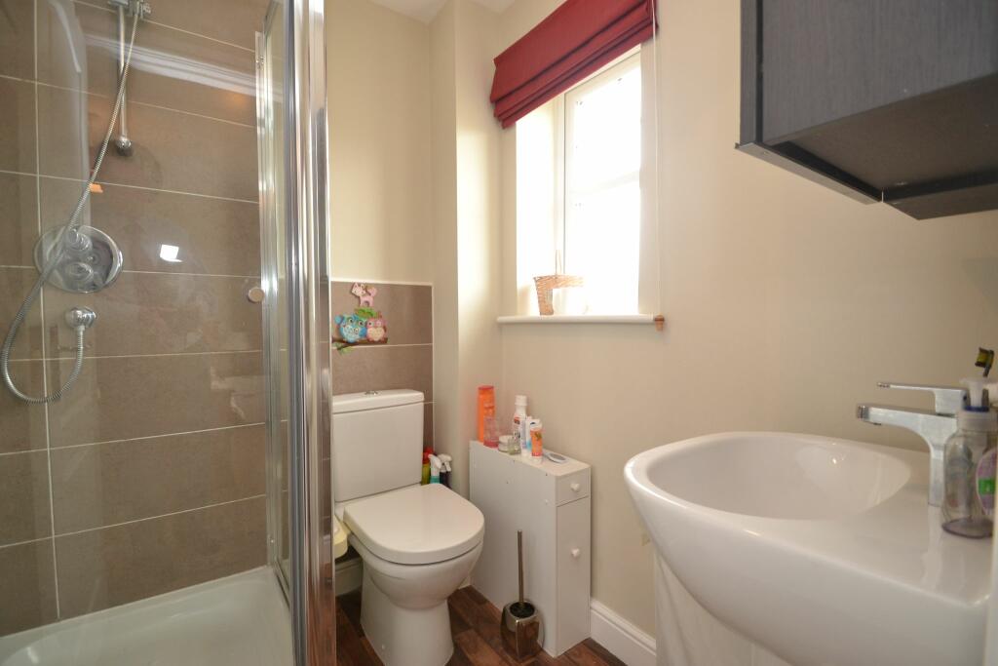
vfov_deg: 77.3
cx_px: 499
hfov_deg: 100.4
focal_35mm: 15
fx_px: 416
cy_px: 333
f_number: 3.5
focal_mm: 10
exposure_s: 1/60
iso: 500
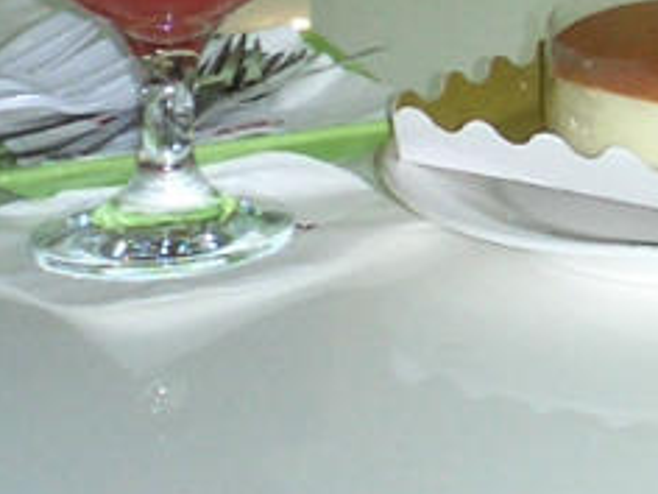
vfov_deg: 9.0
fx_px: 2984
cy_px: -394
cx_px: 1210
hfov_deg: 11.6
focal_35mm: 157
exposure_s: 1/40
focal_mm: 5.6
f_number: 3.5
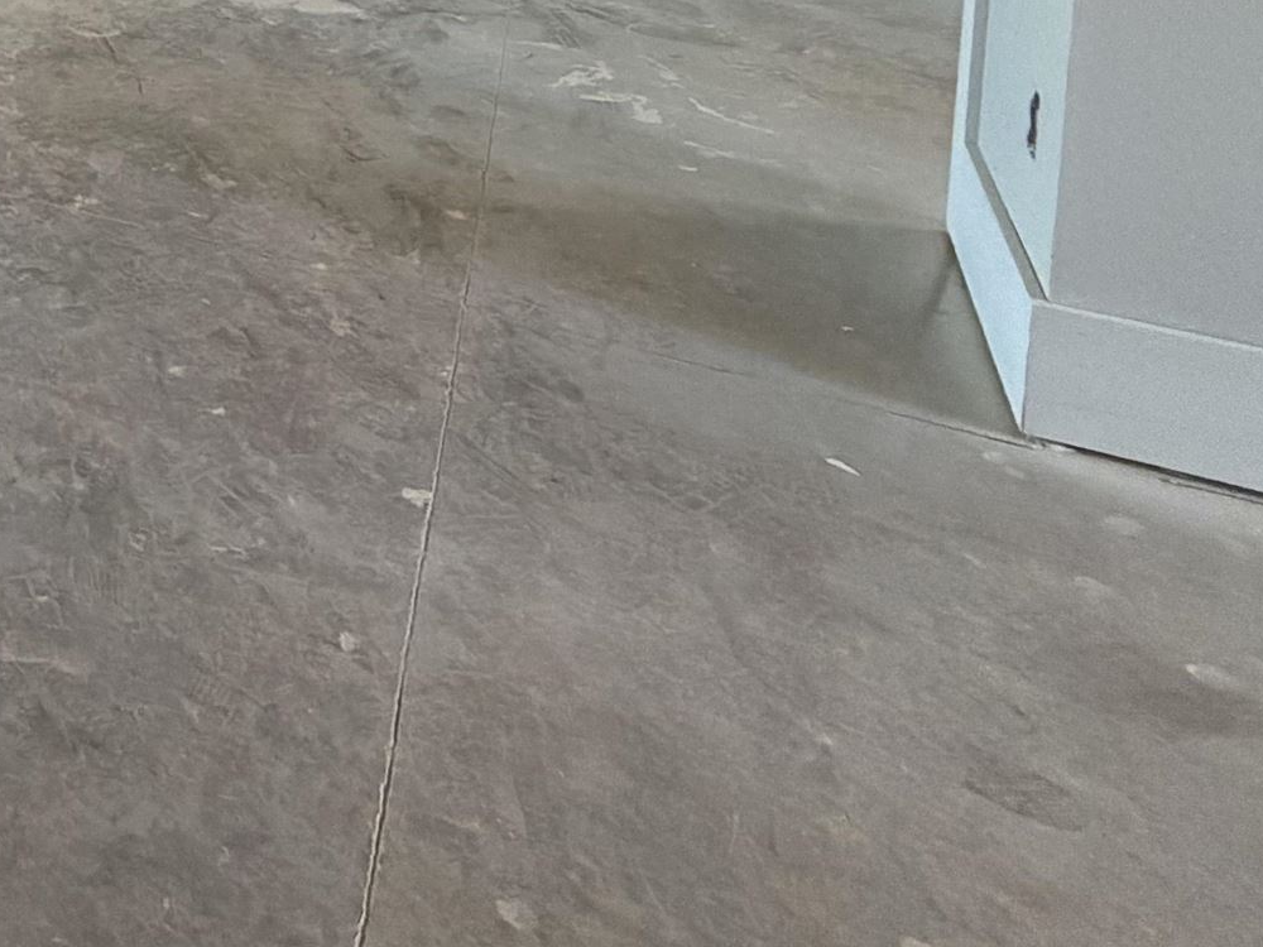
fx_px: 1569
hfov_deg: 31.4
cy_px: -386
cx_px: -458
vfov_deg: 26.5
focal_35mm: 43
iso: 320
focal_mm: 2.22
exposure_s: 1/121
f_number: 2.2
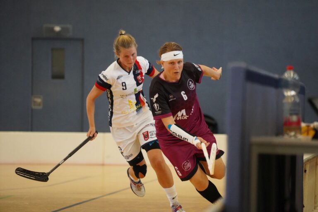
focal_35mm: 200
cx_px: 159
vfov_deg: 6.9
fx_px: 1767
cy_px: 106
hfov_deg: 10.3
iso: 12800
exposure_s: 1/2000
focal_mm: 200
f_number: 4
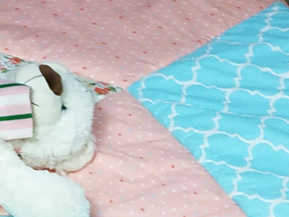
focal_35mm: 135
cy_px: 300
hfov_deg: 13.7
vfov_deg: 10.7
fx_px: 1127
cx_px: -156
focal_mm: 3.94
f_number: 1.9
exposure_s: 1/25
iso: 200
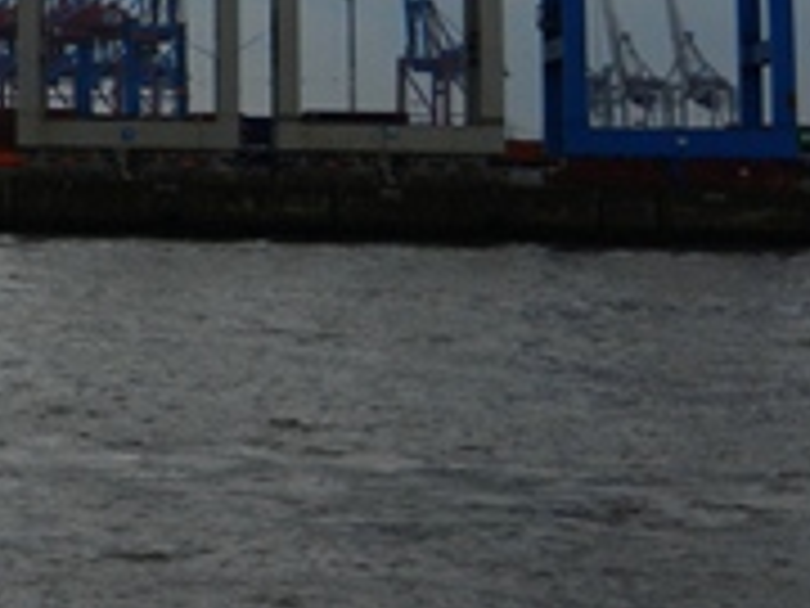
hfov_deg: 14.1
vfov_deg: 10.6
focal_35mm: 135
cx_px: -176
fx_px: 3159
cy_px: -329
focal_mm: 6.9
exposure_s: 1/640
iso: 160
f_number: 8
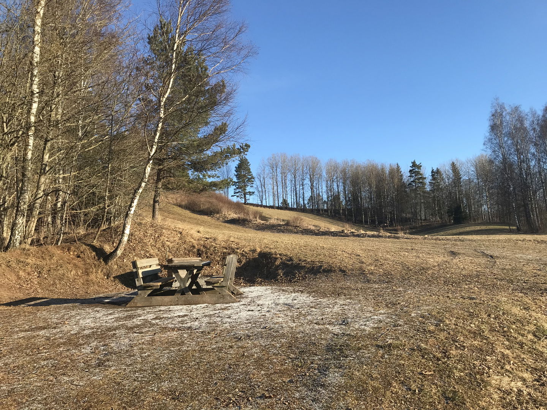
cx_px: 274
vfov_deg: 49.7
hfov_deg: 63.4
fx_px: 442
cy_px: 205
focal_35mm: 28
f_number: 1.8
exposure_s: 1/1114
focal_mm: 3.99
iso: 20
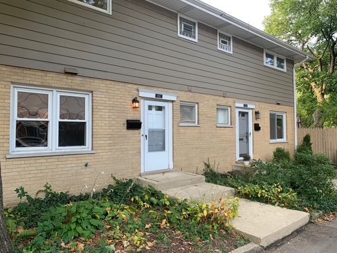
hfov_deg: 67.3
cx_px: 168
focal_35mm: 26
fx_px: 253
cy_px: 126
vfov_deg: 53.1
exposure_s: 1/121
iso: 32
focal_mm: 4.25
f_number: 1.8
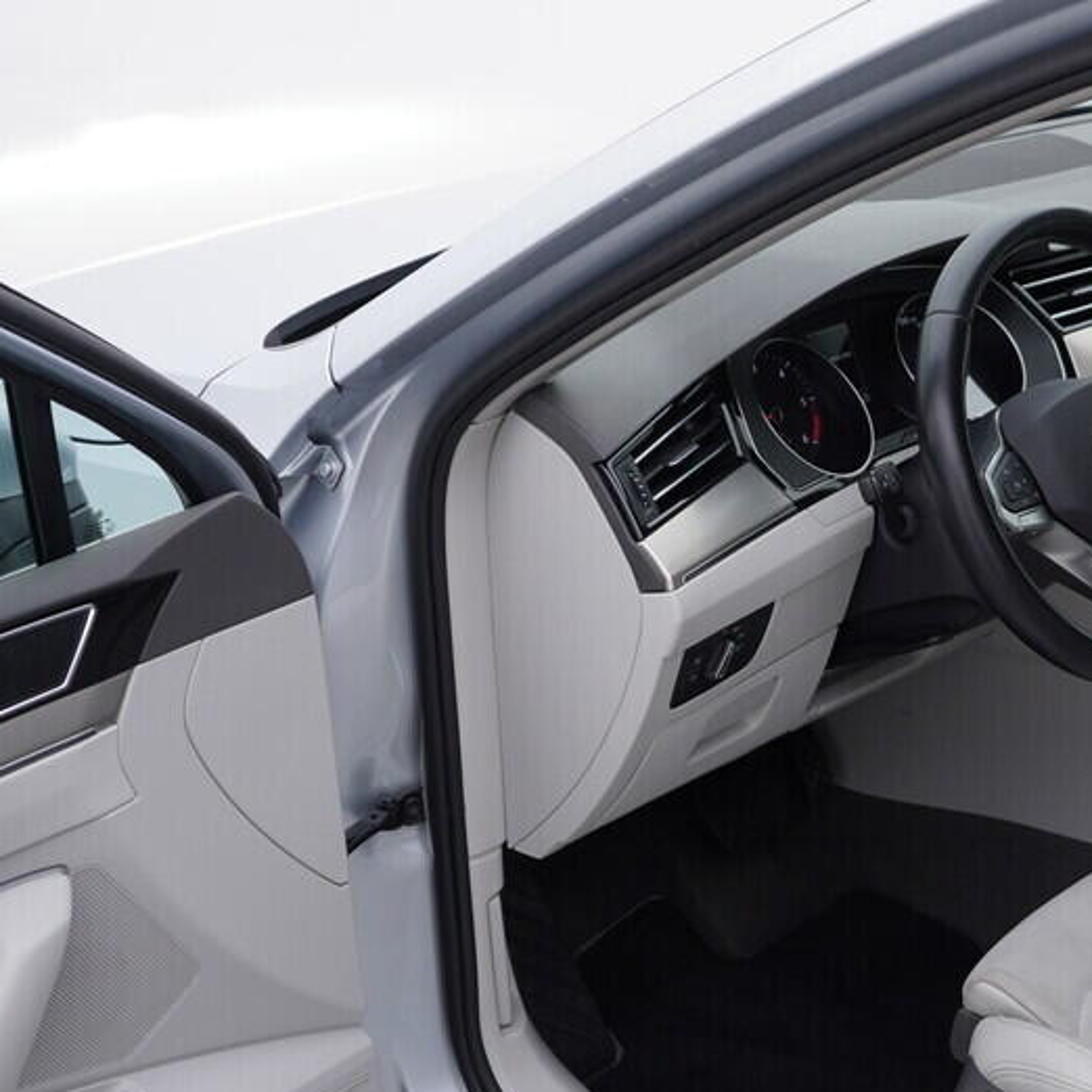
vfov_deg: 28.6
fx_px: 2141
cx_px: 954
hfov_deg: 27.7
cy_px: 631
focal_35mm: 60
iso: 125
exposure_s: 1/60
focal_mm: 24
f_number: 3.5
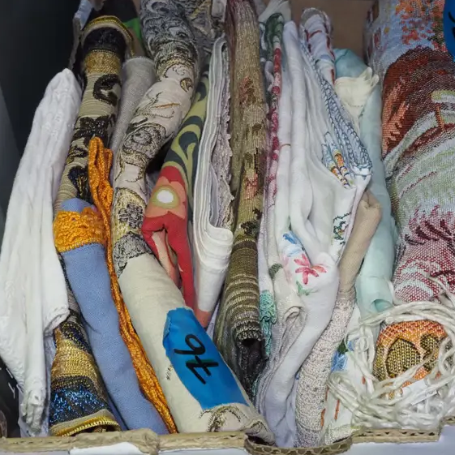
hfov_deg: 24.1
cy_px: 218
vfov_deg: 24.3
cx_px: 331
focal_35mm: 71
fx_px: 1056
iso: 2500
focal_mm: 22
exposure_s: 1/160
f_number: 5.6
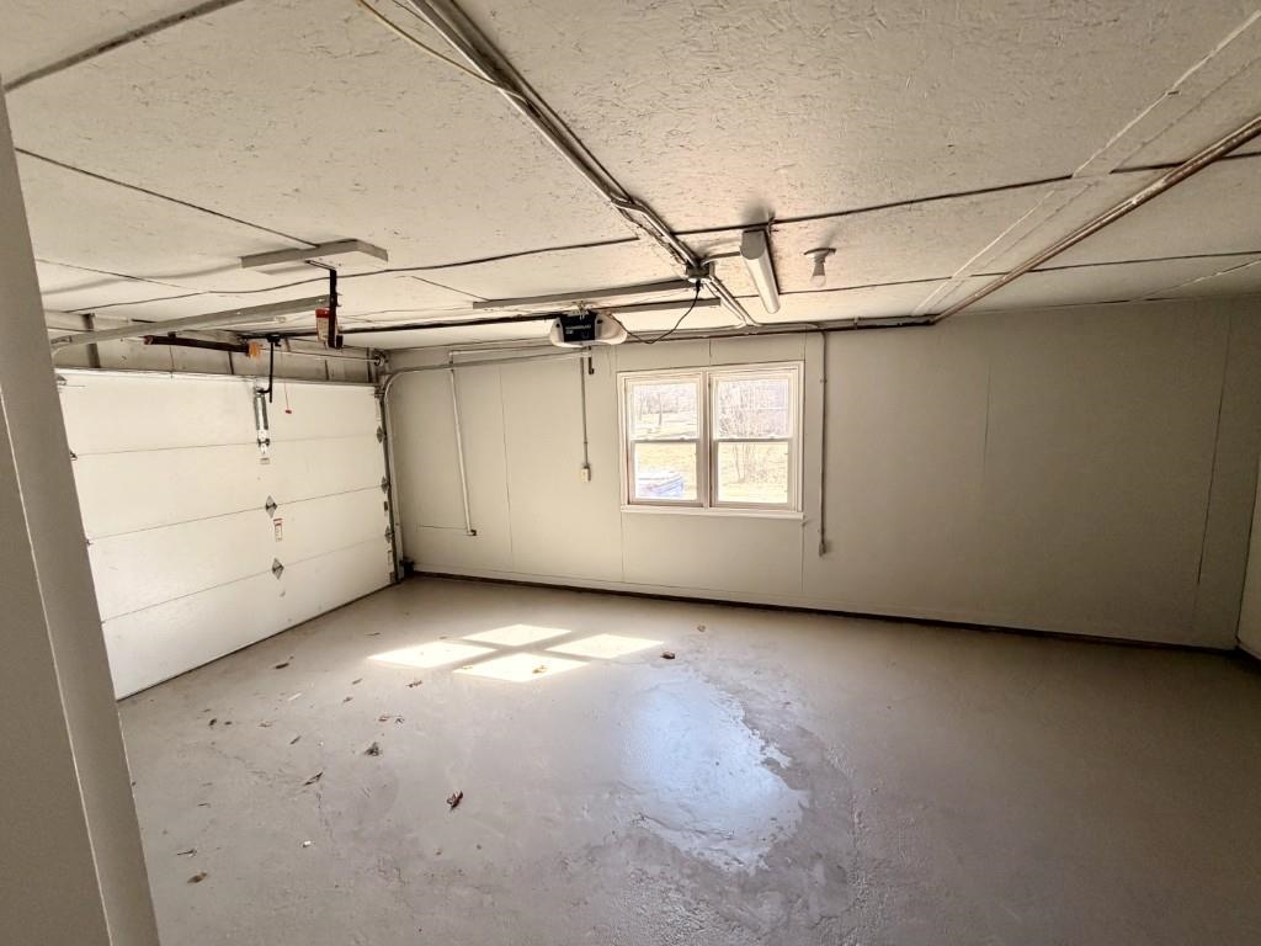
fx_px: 510
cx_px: 630
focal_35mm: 14
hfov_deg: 102.1
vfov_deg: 85.7
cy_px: 473
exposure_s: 1/121
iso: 200
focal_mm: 2.22
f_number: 2.2
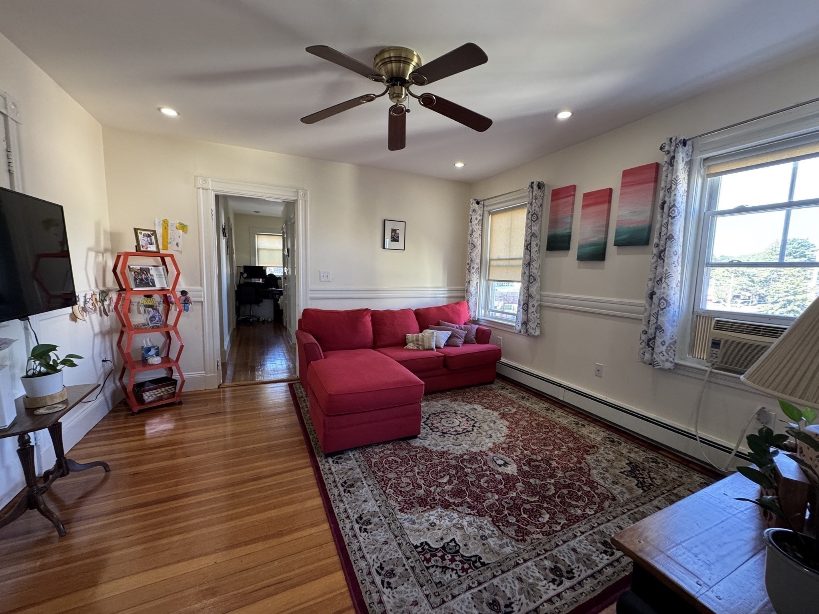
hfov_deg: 102.1
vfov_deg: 85.7
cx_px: 410
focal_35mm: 14
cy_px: 307
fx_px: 331
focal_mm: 2.22
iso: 200
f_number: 2.2
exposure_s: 1/60
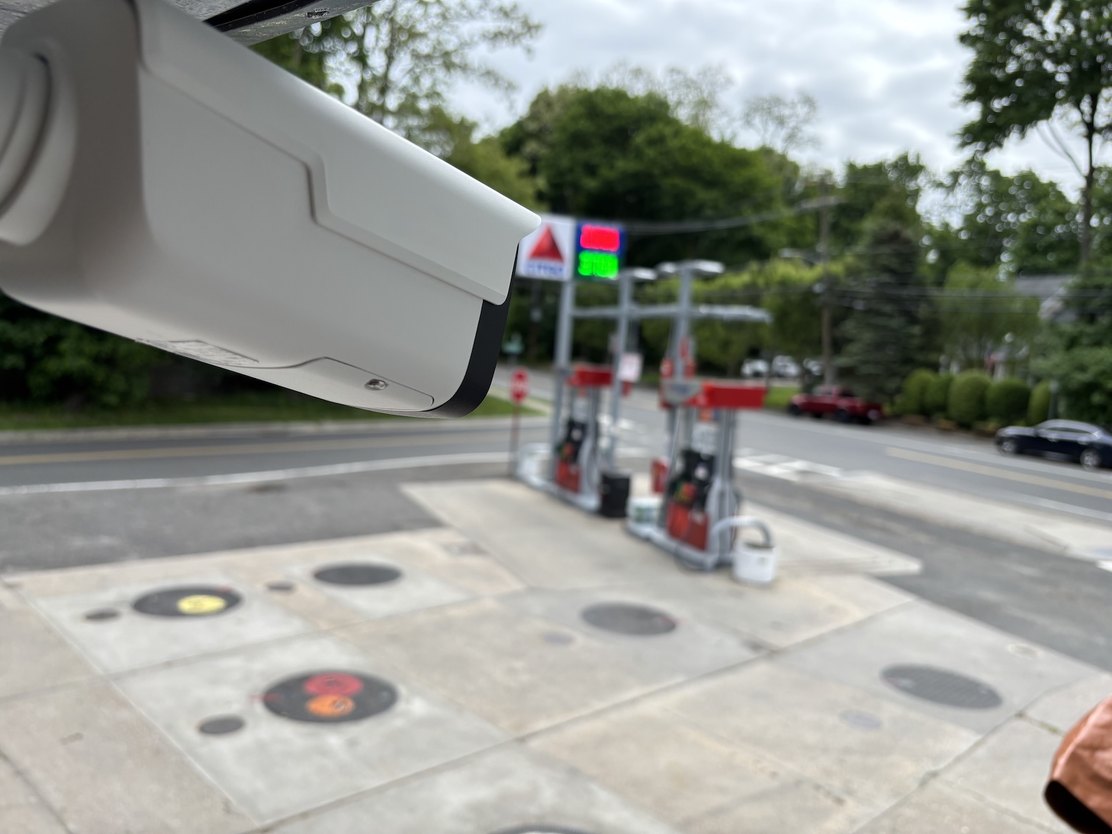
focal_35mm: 26
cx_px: 556
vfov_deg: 53.1
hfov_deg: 67.3
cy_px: 417
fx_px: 835
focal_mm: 5.96
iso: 50
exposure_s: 1/1016
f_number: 1.6
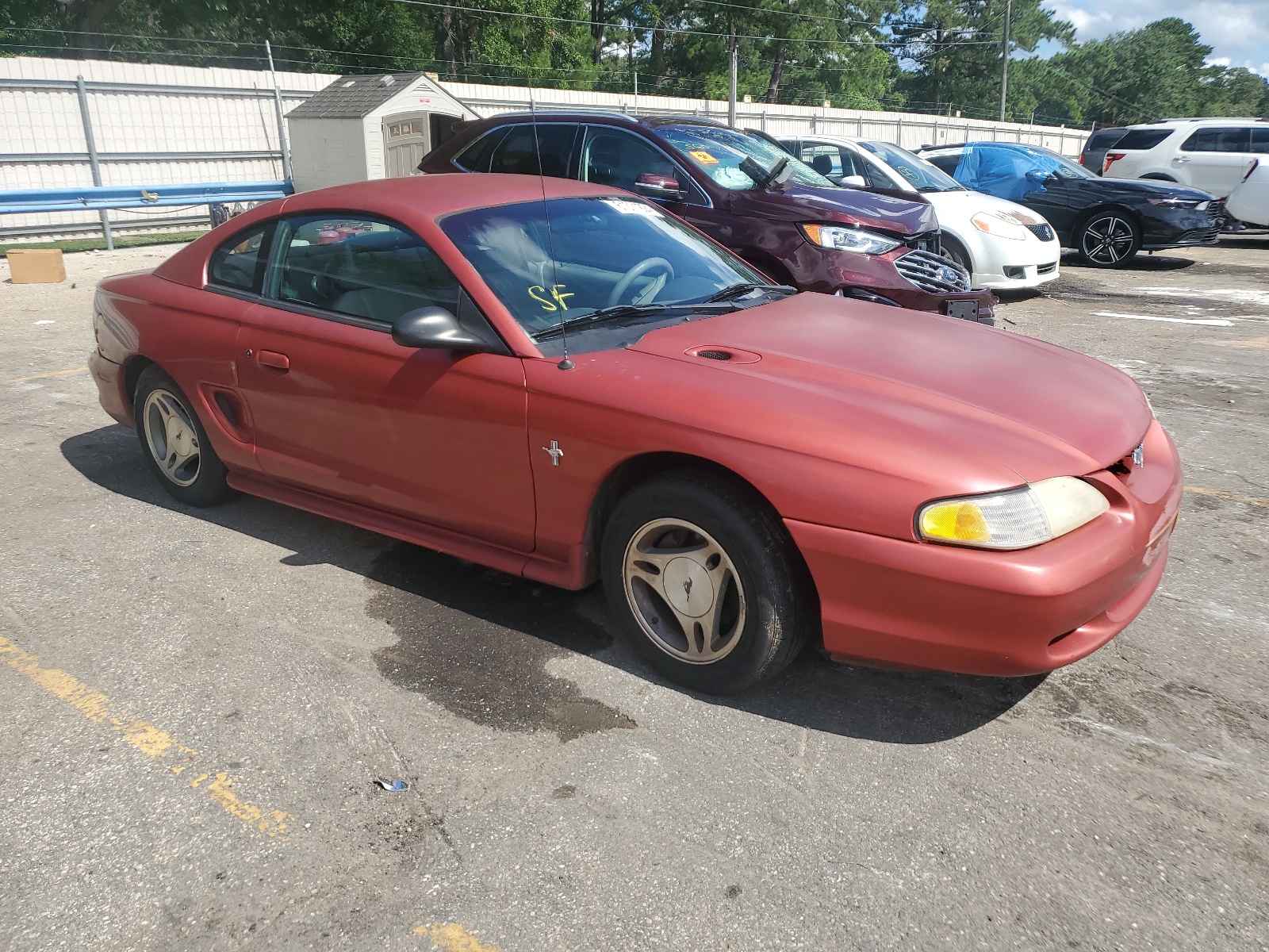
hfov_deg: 67.3
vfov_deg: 53.1
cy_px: 476
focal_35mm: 26
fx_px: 953
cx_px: 634
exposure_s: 1/2500
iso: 50
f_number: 1.5
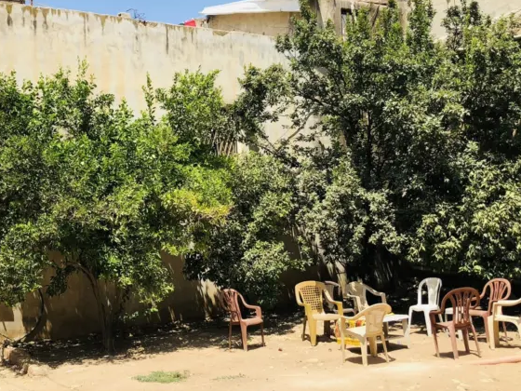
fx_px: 722
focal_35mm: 48
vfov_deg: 30.2
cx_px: 180
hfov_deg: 39.3
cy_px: 173
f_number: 1.8
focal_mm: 3.99
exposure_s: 1/1779
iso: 20
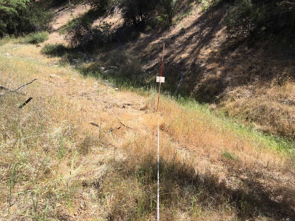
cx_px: 151
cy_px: 107
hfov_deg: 60.0
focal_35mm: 30
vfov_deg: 46.8
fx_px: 256
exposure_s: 1/874
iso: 25
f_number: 2.2
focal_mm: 4.15
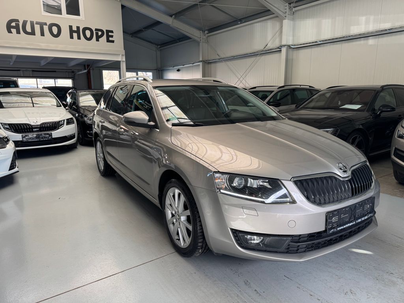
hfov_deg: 71.6
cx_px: 202
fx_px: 280
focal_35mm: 24
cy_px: 152
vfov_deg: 56.8
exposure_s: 1/121
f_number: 1.78
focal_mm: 6.76
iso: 100
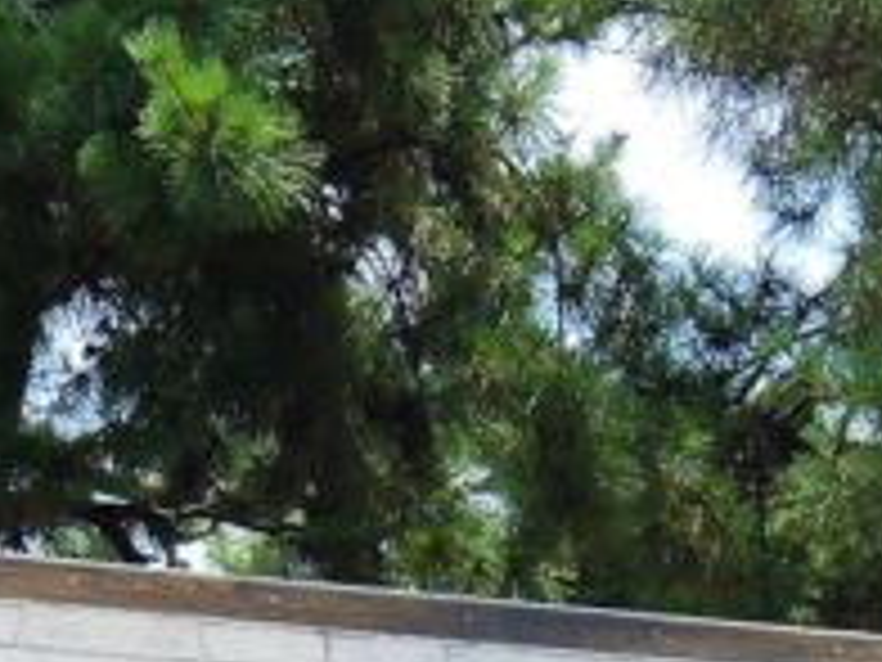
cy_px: 1356
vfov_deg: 5.6
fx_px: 6650
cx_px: -630
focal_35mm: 261
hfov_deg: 7.4
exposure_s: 1/640
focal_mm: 11
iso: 80
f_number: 2.8
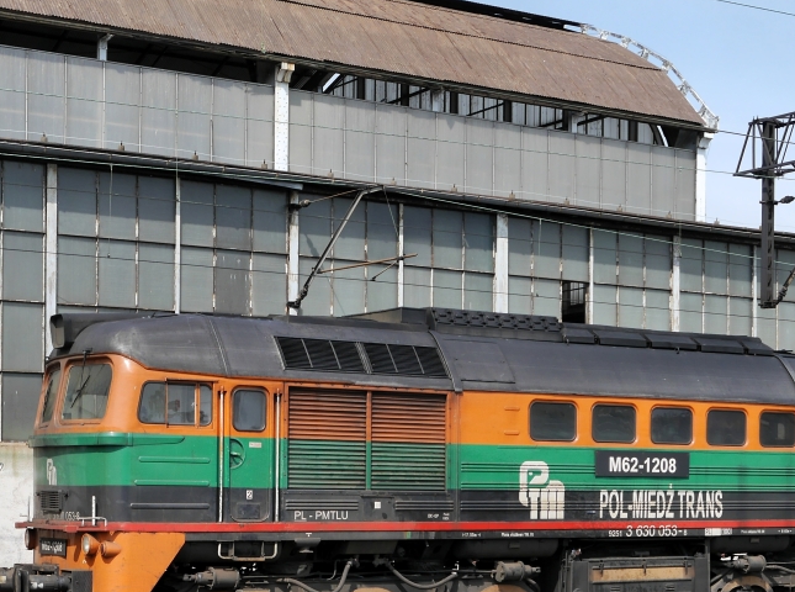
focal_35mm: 73
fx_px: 1672
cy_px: 461
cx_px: 473
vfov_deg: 19.9
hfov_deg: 26.7
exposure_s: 1/320
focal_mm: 23
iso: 160
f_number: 8
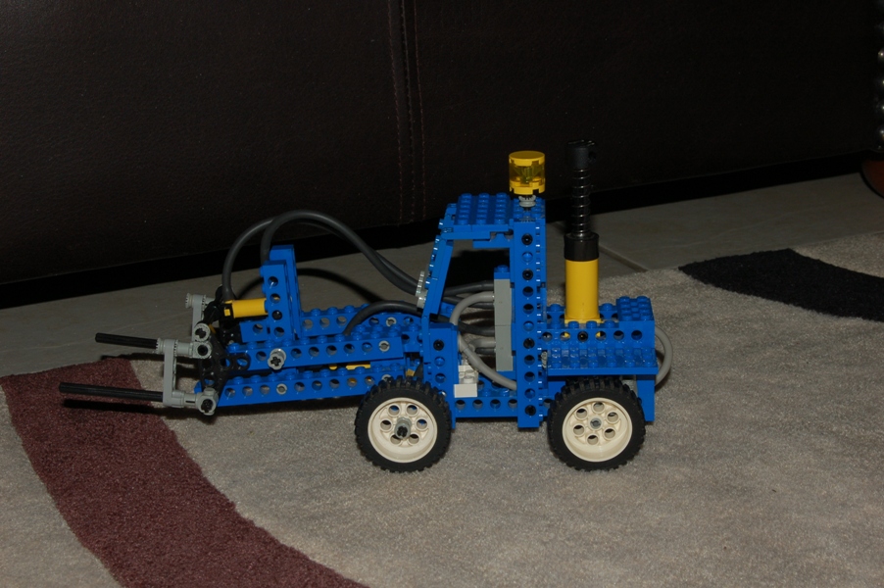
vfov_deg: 20.1
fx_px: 1656
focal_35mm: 68
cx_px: 442
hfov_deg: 29.9
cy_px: 294
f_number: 16
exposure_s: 1/60
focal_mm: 45
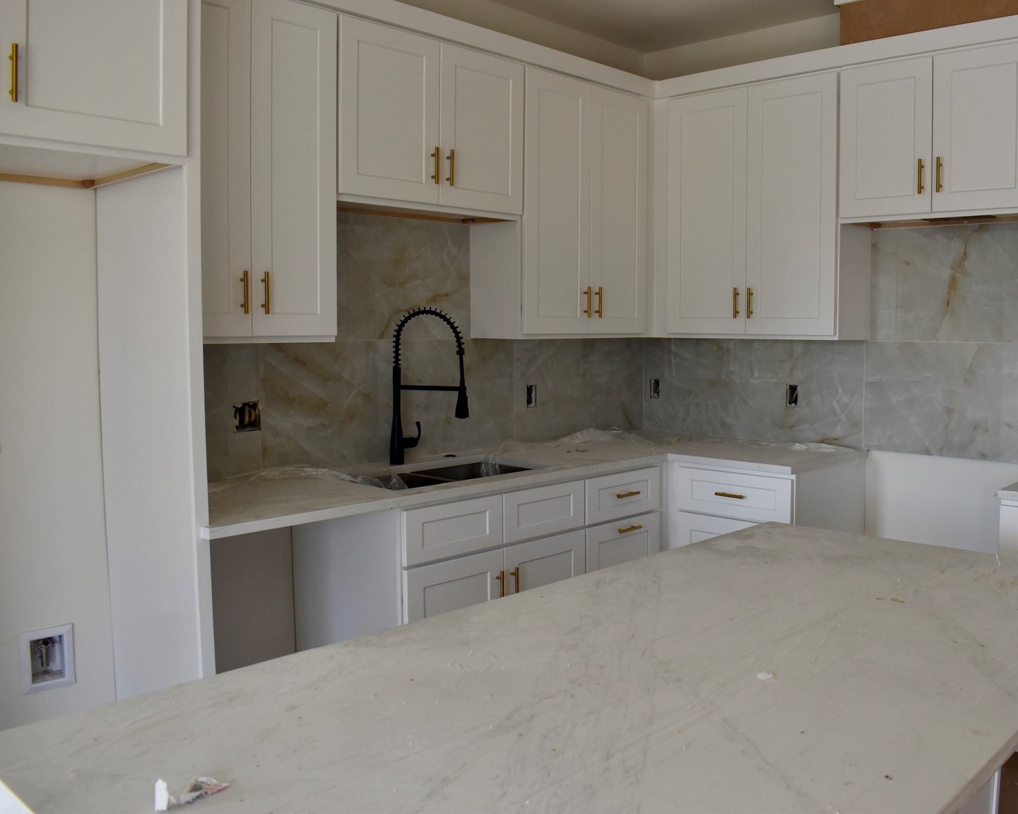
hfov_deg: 56.7
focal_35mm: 31
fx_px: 934
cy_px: 400
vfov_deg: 47.1
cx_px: 614
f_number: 5
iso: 400
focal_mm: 18
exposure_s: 1/100
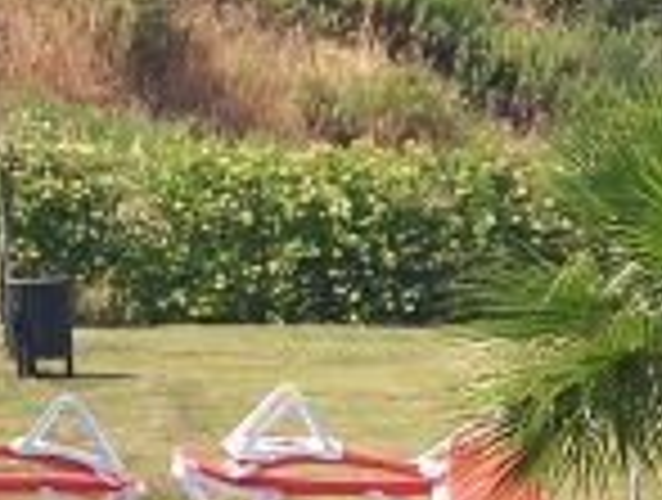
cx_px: 167
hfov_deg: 1.9
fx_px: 19804
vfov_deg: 1.4
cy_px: 392
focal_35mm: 1033
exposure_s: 1/350
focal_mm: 39.5
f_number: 4.5
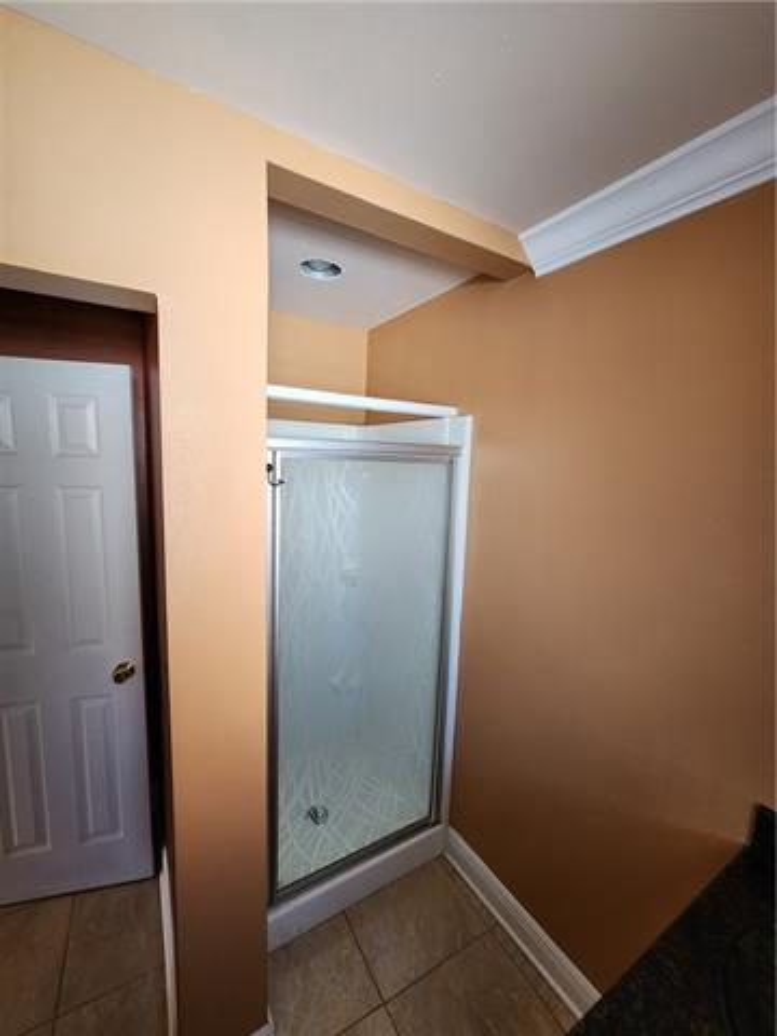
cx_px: 388
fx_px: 389
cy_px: 518
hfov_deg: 89.9
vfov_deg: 106.2
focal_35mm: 13
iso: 160
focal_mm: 2.2
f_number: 2.2
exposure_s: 1/60
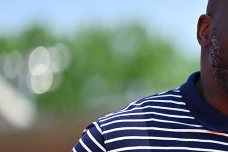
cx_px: 235
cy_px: 114
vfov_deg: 3.3
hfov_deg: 5.0
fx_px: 2604
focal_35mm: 411
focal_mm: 170
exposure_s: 1/2000
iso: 100
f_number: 2.8
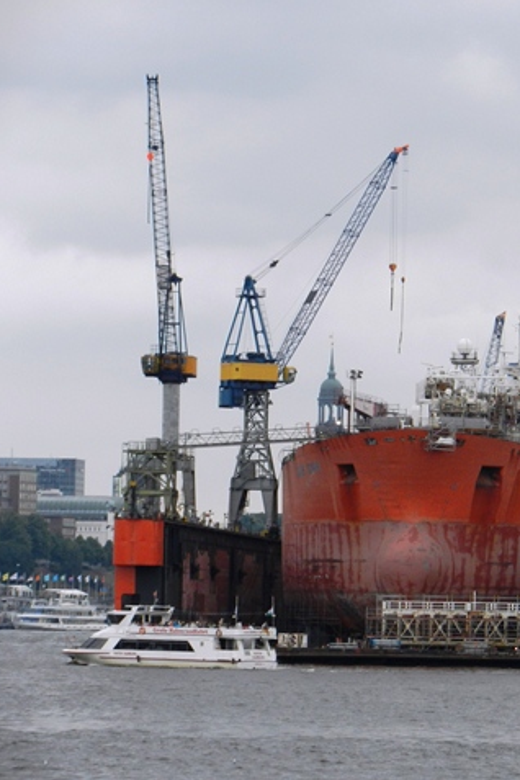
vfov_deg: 10.2
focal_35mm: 201
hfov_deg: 6.8
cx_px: 471
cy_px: 389
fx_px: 4355
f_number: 5.2
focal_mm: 25.9
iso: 160
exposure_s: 1/320
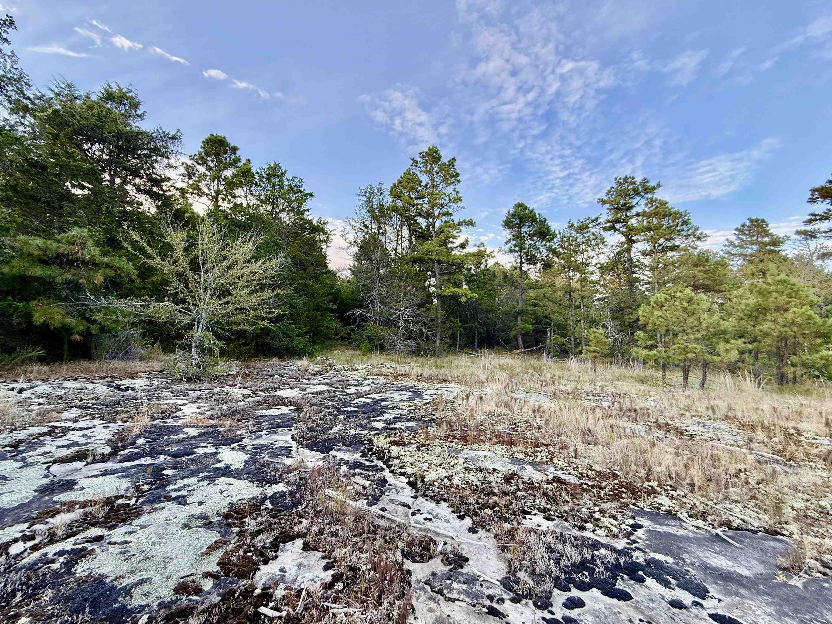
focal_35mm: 15
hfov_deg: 98.1
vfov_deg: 81.7
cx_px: 394
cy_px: 310
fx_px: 361
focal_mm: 2.22
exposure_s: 1/139
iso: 64
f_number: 2.2
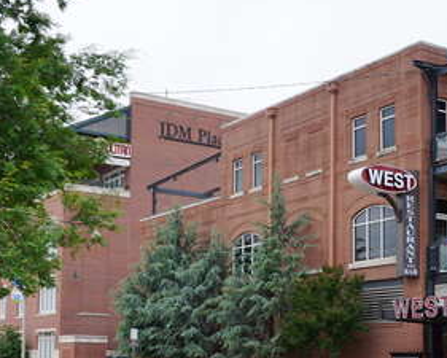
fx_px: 847
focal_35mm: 64
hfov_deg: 29.6
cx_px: 216
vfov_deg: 23.6
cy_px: 276
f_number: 10
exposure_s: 1/100
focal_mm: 16
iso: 100
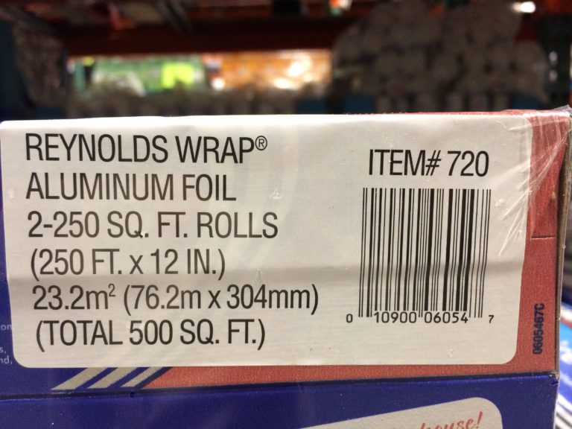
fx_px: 479
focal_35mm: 29
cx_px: 286
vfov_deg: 48.2
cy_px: 214
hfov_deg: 61.7
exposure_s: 1/30
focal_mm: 4.15
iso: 250
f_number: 2.2
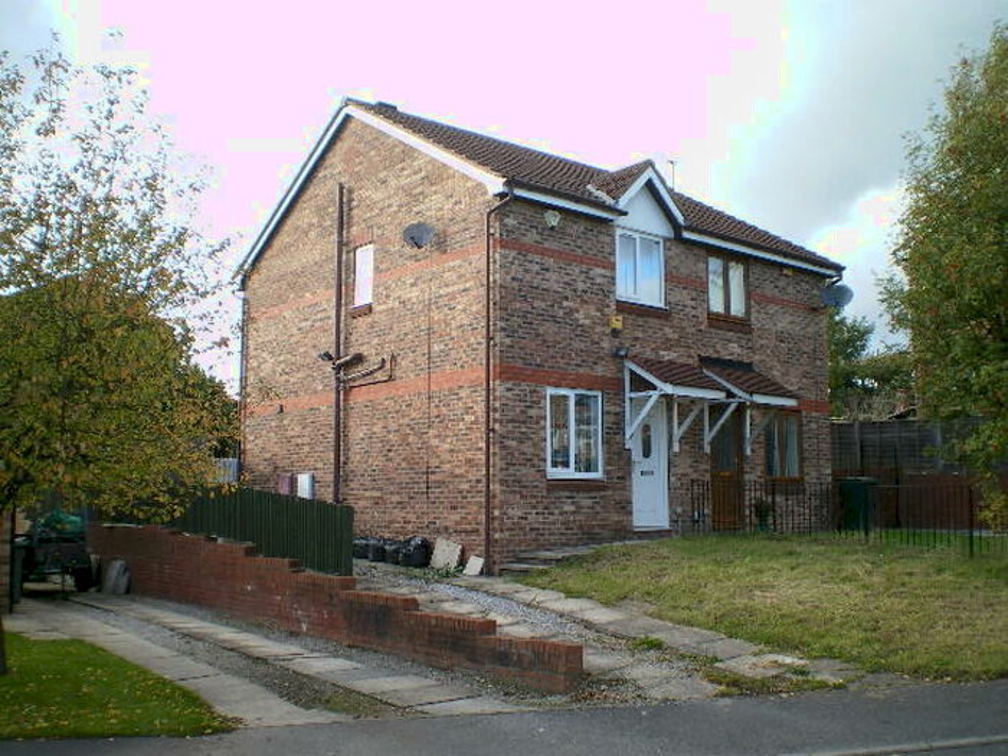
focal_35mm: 36
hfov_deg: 51.4
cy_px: 378
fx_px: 1048
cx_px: 504
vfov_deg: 39.7
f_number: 4.6
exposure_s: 1/125
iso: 64
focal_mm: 6.3
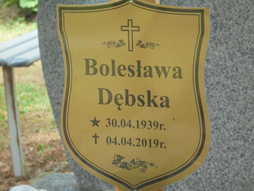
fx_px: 1145
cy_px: 96
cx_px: 127
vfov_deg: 9.5
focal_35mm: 156
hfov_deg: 12.7
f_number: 6.5
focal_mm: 27.6
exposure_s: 1/125
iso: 320
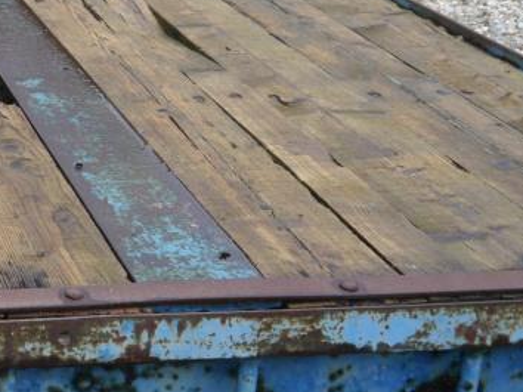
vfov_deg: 18.0
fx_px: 1223
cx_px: -199
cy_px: 61
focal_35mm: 81
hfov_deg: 21.3
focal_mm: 14
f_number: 4
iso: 160
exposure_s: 1/160
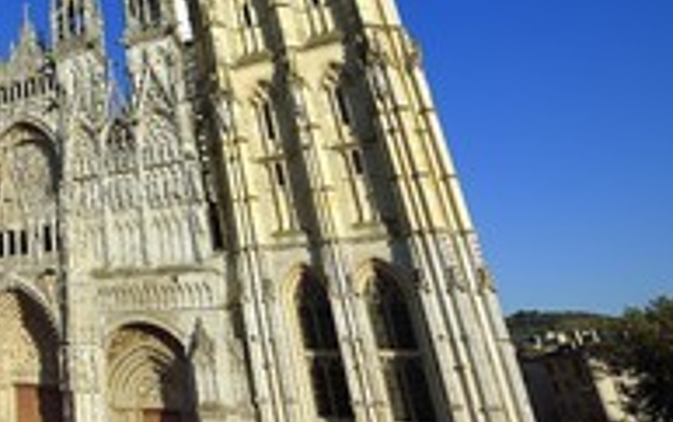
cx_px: -49
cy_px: 122
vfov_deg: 39.9
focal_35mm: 31
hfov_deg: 46.8
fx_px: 569
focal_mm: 14
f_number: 14
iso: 200
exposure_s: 1/250
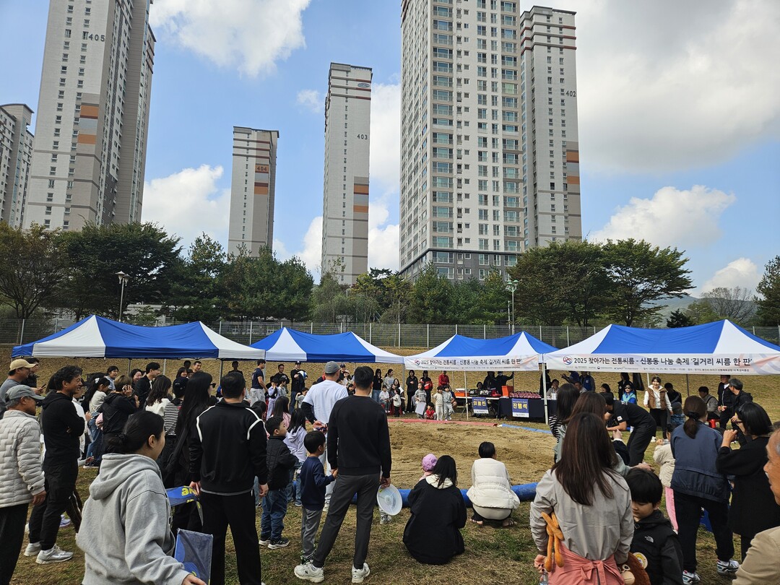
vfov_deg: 58.9
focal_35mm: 23
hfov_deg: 73.9
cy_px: 292
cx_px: 390
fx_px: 518
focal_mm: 5.4
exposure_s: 1/1714
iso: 25
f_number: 1.8
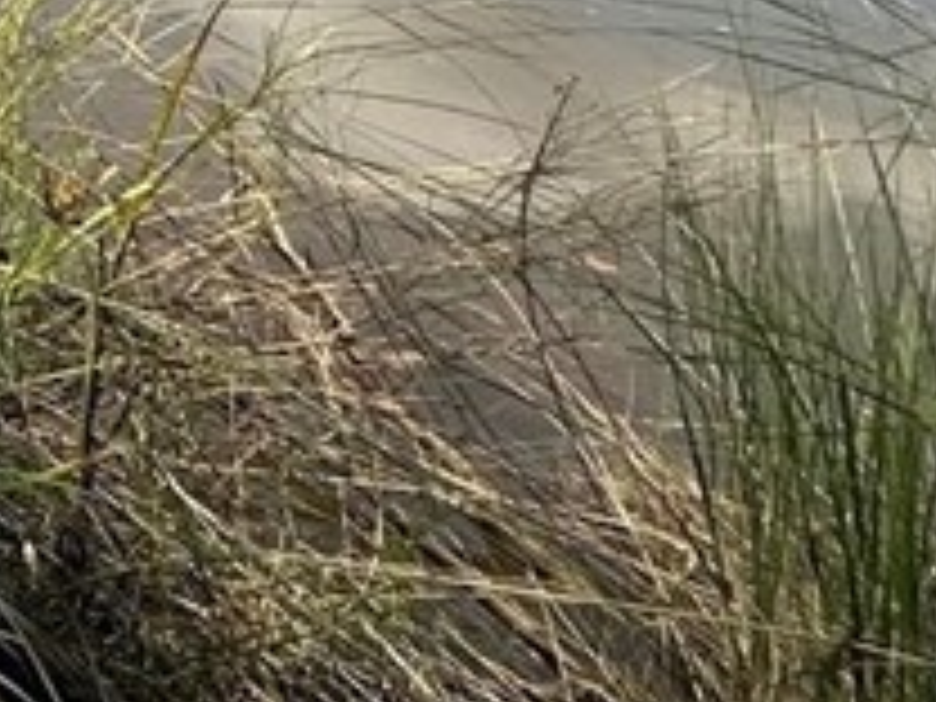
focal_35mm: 69
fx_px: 1866
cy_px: -828
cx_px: -1040
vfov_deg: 15.4
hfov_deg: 17.5
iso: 50
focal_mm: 2.22
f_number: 2.2
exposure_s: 1/2092
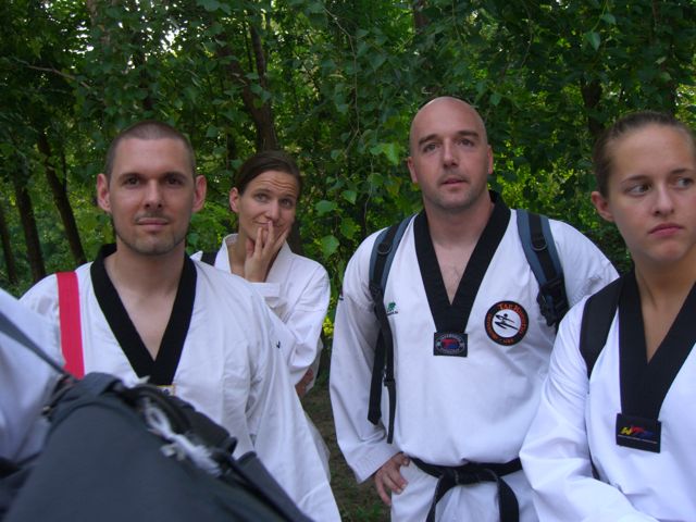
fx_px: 764
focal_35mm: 38
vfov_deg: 37.7
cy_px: 261
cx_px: 348
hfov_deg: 49.0
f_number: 2.8
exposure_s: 1/100
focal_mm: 7.9
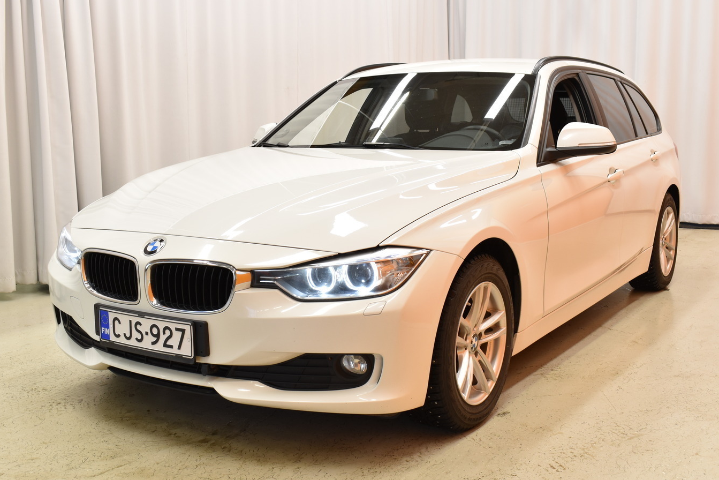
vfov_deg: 32.2
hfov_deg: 46.8
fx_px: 831
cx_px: 341
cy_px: 252
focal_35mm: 42
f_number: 6.3
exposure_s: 1/25
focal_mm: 23
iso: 400
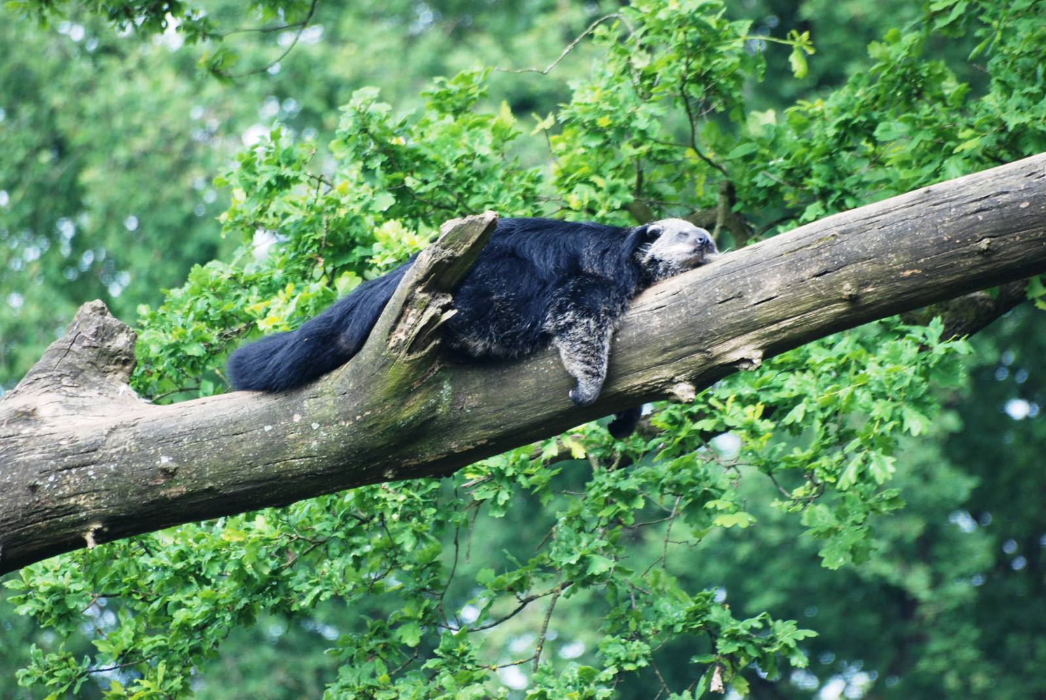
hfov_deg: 4.6
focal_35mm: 450
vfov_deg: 3.1
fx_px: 13090
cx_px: 523
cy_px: 350
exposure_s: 1/160
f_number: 5.6
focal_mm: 300
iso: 400
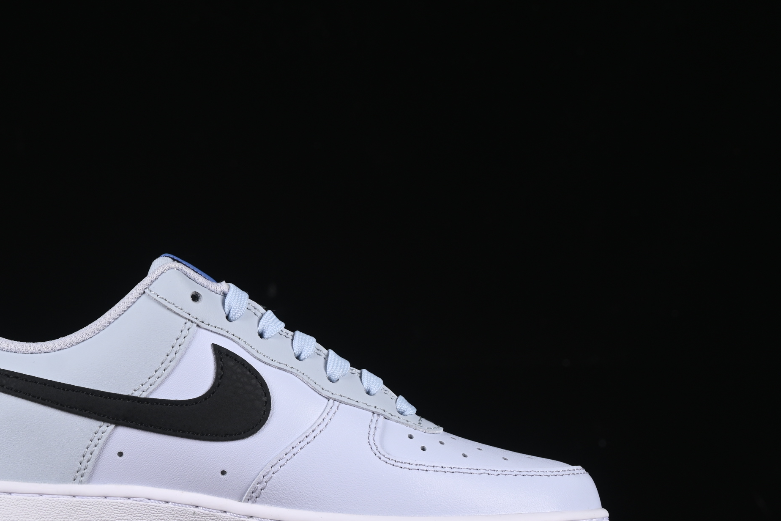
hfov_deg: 18.0
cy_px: 355
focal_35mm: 113
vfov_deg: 12.1
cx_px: 235
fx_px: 2451
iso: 160
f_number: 8
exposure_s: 1/80
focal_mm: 50
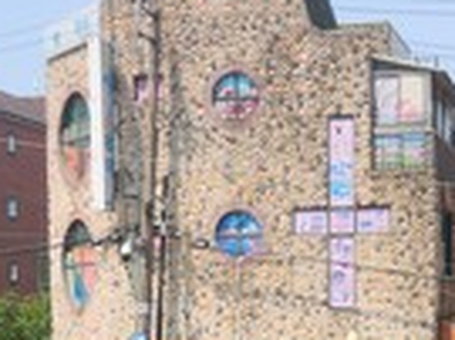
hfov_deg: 19.2
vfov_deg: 14.1
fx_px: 1340
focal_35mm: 102
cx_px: 317
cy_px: 387
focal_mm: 5.4
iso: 20
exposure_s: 1/1096
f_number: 1.8
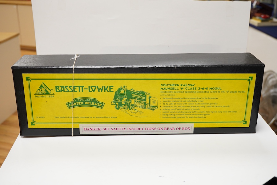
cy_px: 92
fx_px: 346
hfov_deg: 43.6
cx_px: 138
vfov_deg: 29.9
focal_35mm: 45
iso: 1250
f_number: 9
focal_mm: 30
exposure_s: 1/125
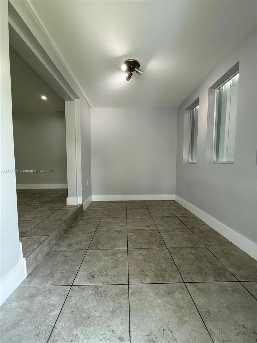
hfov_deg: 85.7
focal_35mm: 14
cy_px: 172
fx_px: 139
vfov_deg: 102.1
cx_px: 128
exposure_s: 1/120
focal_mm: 2.22
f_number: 2.2
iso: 100
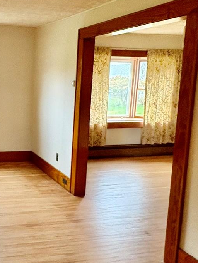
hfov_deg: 31.1
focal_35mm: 42
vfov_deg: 44.7
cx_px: -12
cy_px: 118
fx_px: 320
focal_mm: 2.22
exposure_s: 1/60
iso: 250
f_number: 2.2
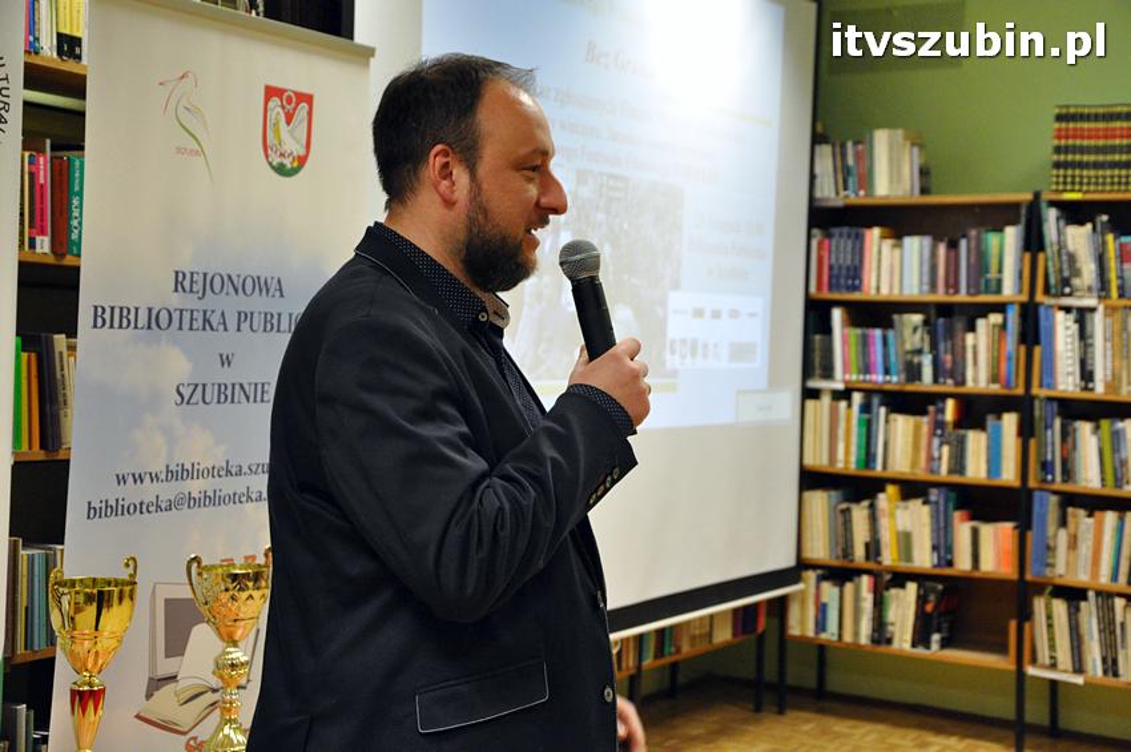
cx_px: 566
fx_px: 1883
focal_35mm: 60
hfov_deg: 33.4
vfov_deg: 22.6
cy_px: 376
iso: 2000
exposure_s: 1/100
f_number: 5
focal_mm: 40
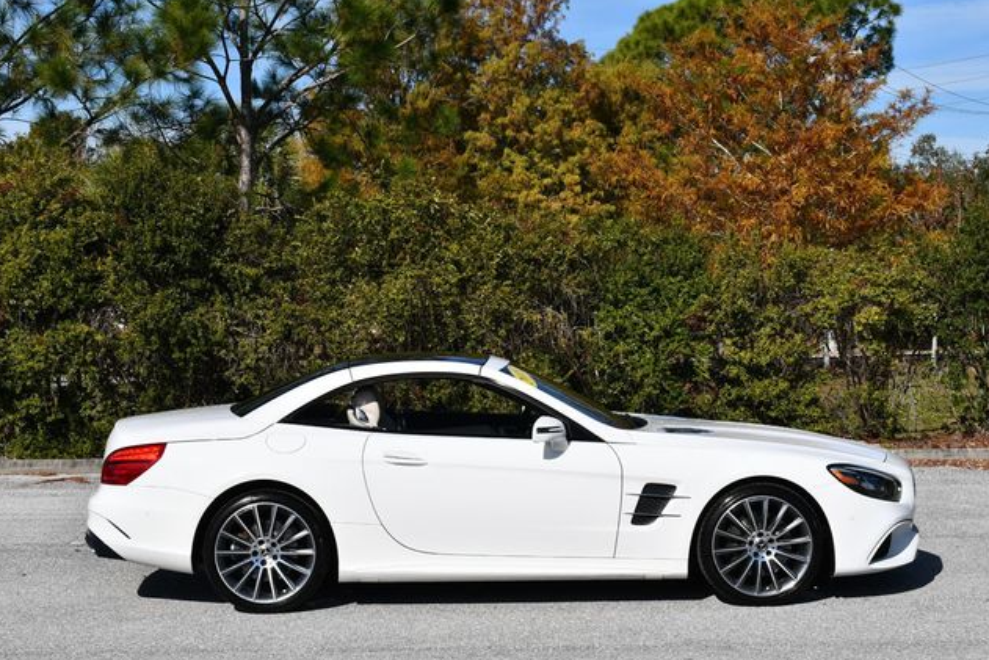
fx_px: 1896
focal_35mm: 69
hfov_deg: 29.2
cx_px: 491
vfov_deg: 19.7
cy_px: 329
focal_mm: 34
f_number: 10
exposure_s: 1/400
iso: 100
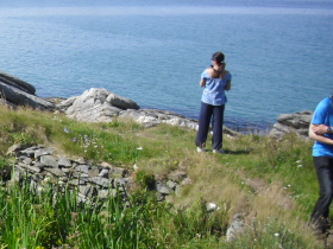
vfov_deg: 16.9
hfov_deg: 21.2
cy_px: 197
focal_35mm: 87
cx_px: -46
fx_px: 837
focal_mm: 6.2
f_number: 8
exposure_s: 1/160
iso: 100
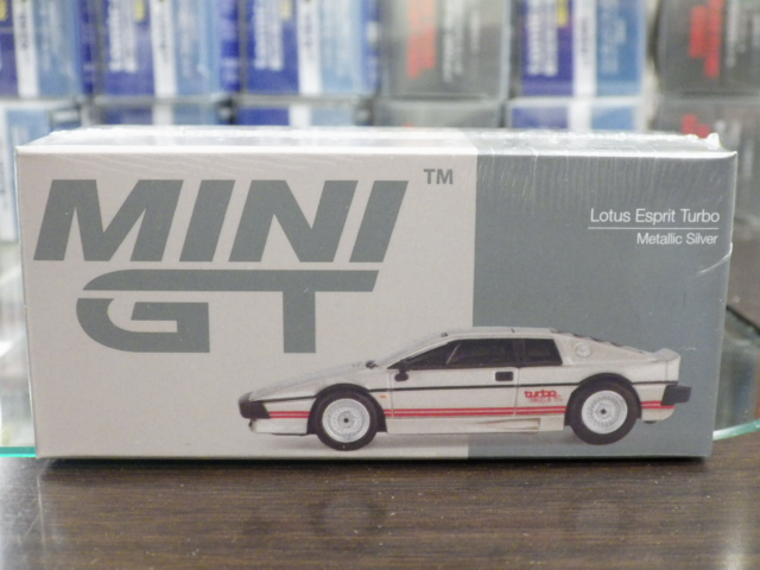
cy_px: 285
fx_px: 1098
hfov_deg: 38.2
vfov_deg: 29.1
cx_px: 380
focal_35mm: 50
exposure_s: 1/25
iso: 1000
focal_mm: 9
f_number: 3.8
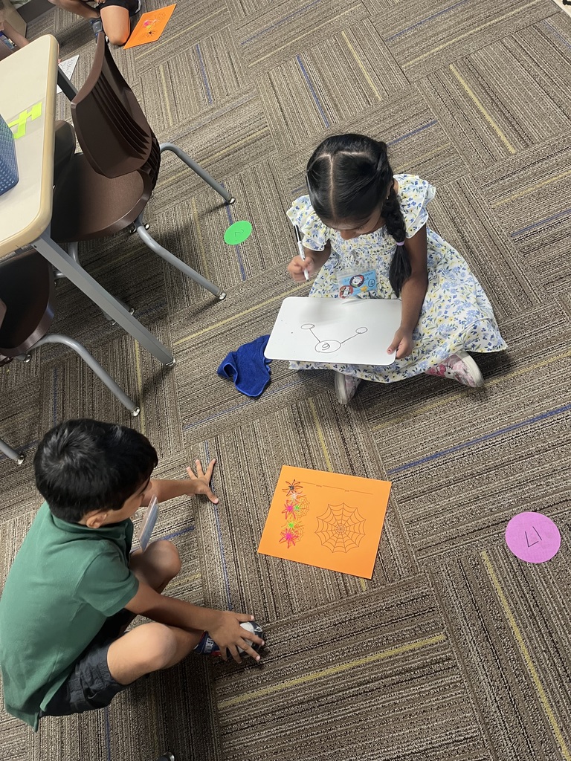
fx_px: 572
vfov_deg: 67.3
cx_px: 286
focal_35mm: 26
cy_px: 380
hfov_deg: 53.1
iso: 160
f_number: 1.6
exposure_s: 1/60
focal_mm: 5.1
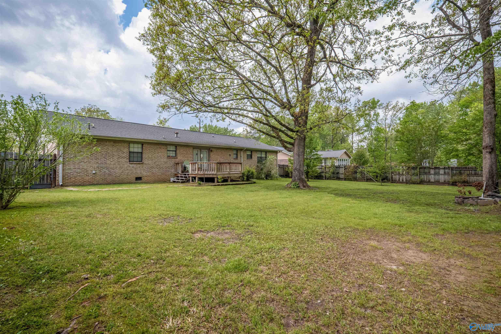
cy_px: 167
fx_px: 209
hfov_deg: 100.4
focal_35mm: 15
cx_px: 250
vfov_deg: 77.3
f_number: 8
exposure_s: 1/640
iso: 800
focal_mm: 10
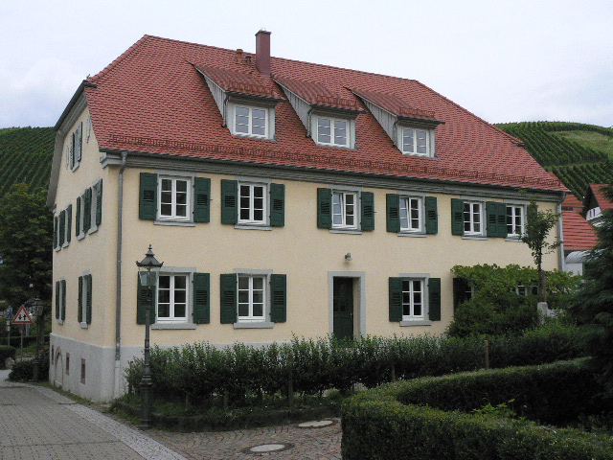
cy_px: 230
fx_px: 726
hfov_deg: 45.8
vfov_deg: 35.1
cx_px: 306
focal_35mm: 41
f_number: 6.1
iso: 400
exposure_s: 1/1300
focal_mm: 6.8
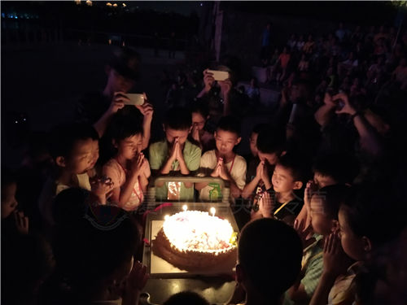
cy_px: 152
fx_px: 364
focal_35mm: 31
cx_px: 204
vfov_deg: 45.4
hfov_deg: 58.4
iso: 1600
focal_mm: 3.69
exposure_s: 1/14.3
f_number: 2.2
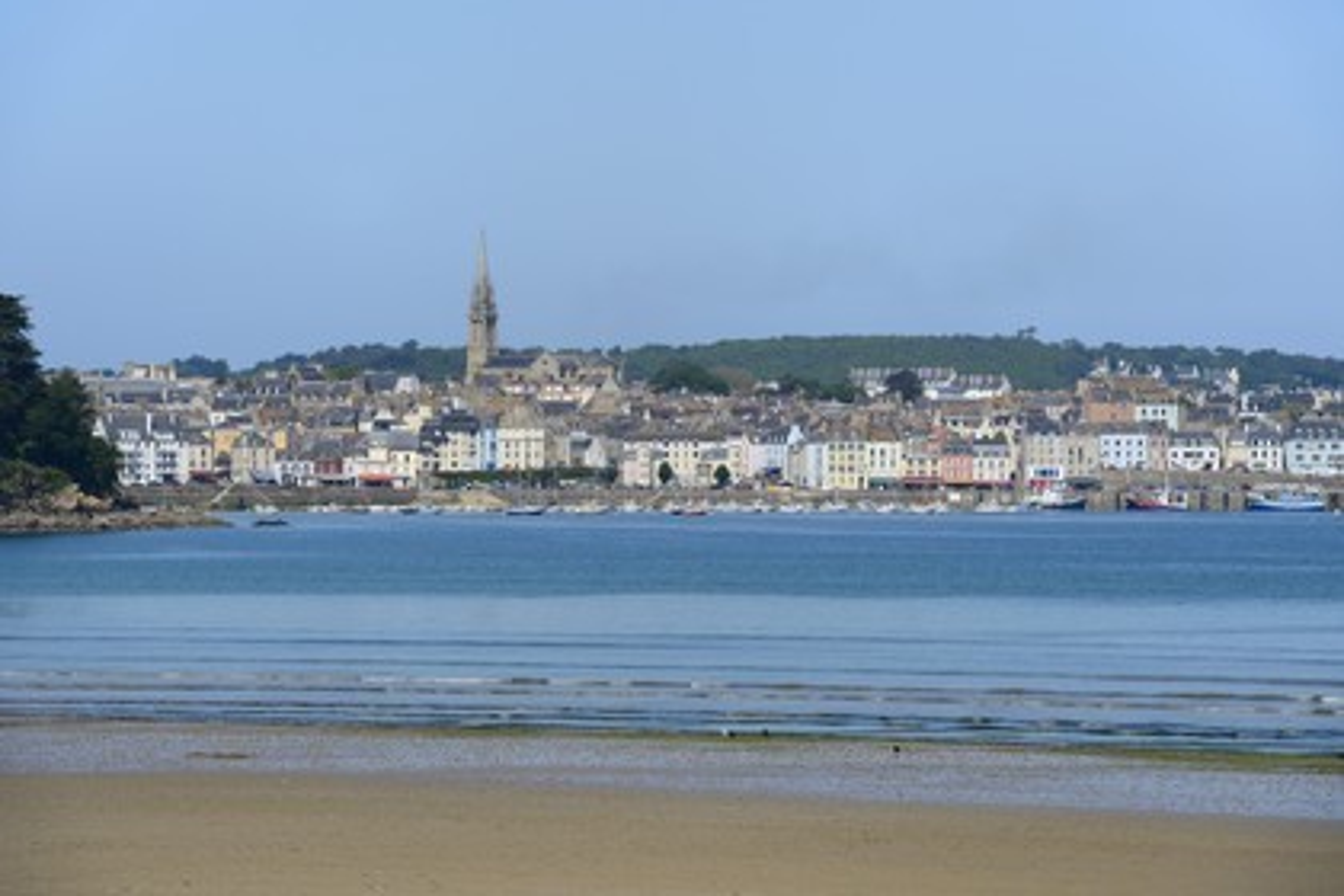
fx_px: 7466
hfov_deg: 10.3
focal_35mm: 200
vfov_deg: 6.9
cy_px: 448
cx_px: 672
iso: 200
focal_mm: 200
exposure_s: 1/500
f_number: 11
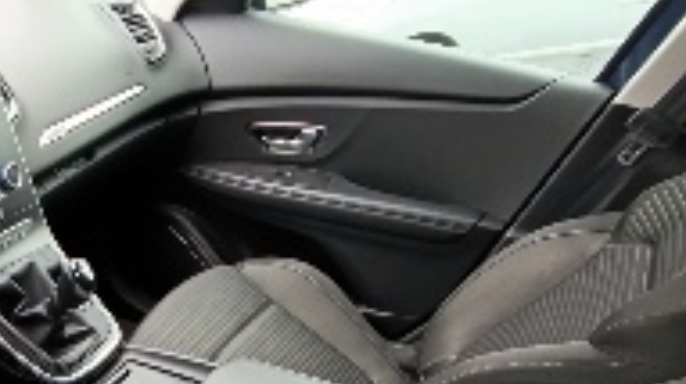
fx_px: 691
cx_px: 83
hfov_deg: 48.0
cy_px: 420
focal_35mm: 38
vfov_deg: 28.3
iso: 250
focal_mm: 1.65
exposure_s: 1/50
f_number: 2.2
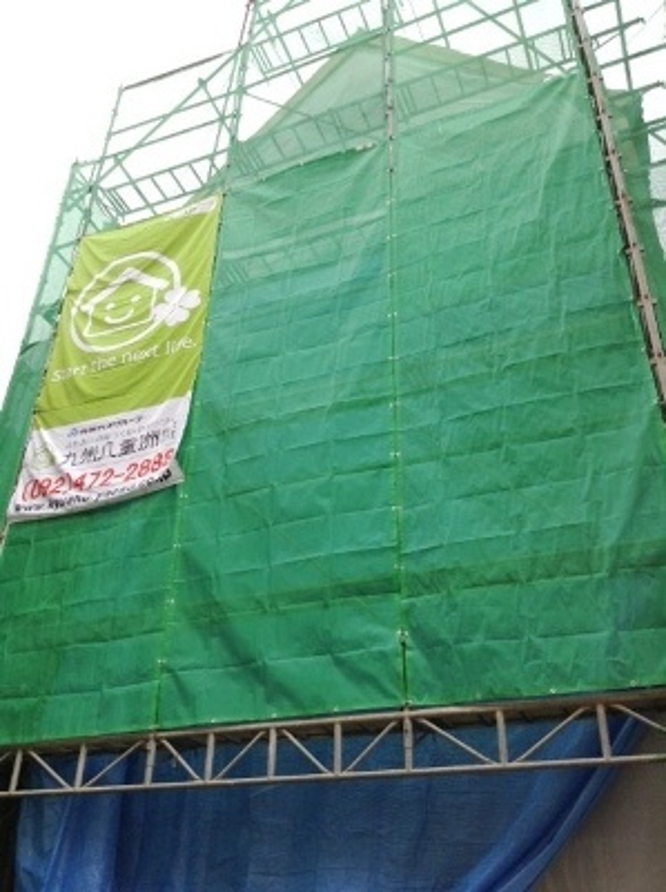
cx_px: 333
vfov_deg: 55.4
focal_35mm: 33
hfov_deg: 42.9
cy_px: 446
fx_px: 848
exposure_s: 1/40
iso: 32
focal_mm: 3.3
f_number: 2.4
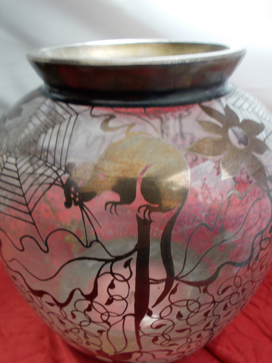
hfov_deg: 46.8
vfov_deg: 60.0
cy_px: 182
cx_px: 136
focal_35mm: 30
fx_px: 314
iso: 100
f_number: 3.4
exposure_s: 1/25
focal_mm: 5.3
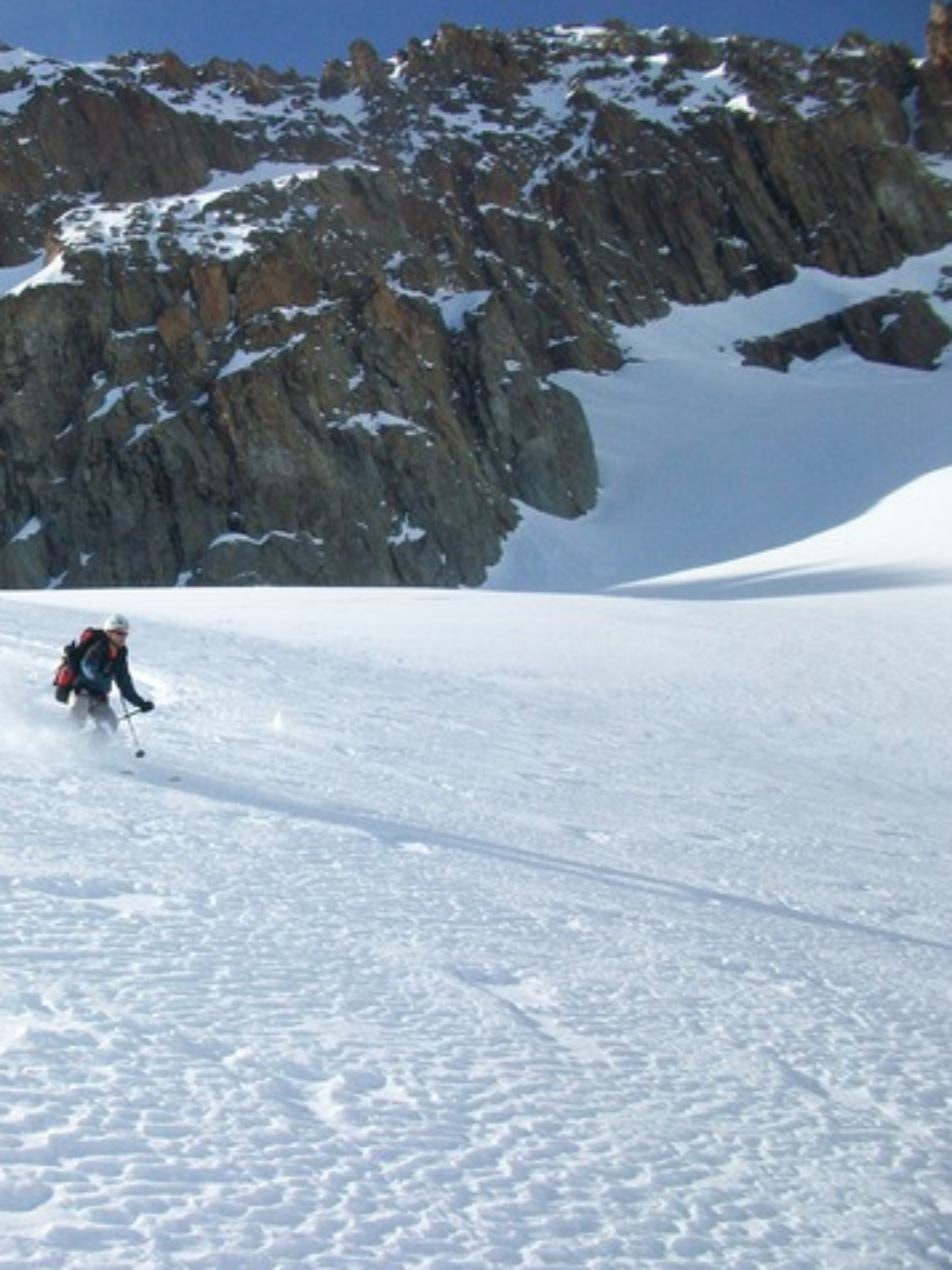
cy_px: 632
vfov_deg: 43.9
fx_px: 1577
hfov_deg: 32.1
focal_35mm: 43
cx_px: 109
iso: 64
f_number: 5.5
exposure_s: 1/400
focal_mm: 5.7
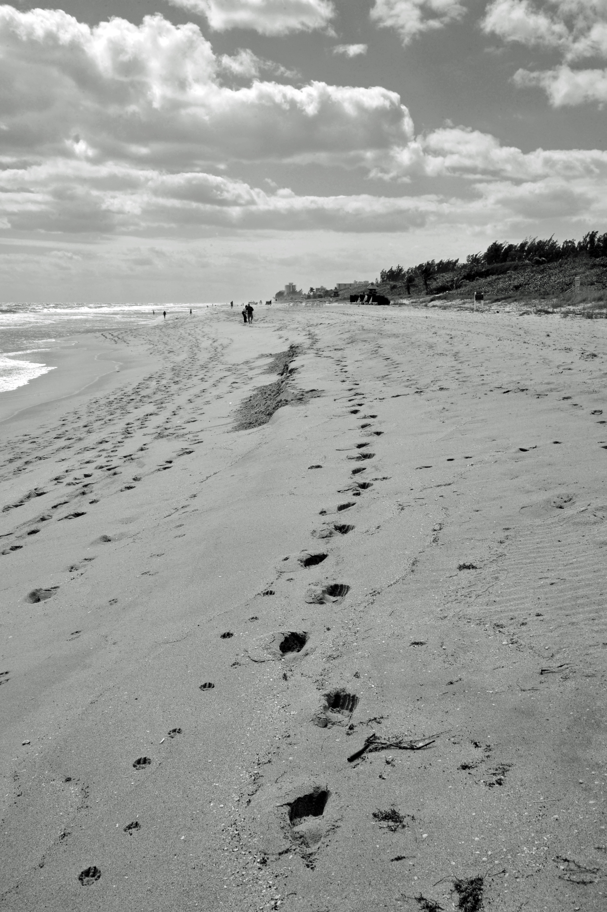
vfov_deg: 50.7
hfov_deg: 35.0
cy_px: 456
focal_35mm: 38
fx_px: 962
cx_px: 304
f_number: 25
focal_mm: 38
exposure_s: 1/250
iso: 400
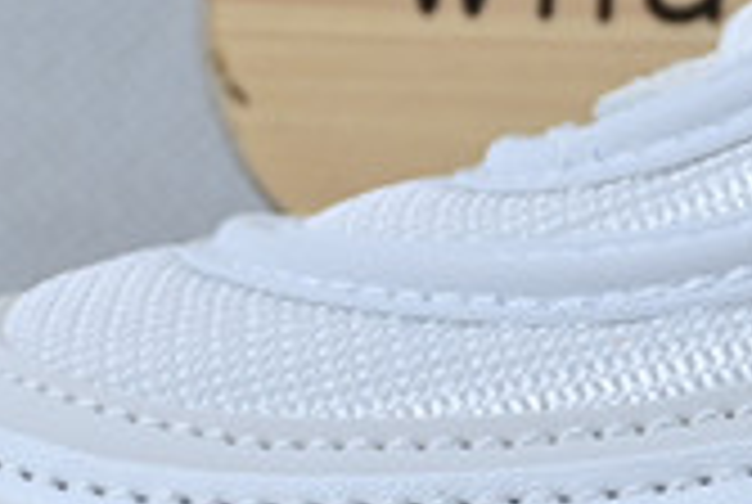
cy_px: 338
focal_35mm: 349
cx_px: 1968
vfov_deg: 4.0
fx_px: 7311
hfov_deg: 5.6
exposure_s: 1/80
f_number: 5
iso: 100
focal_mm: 32.5
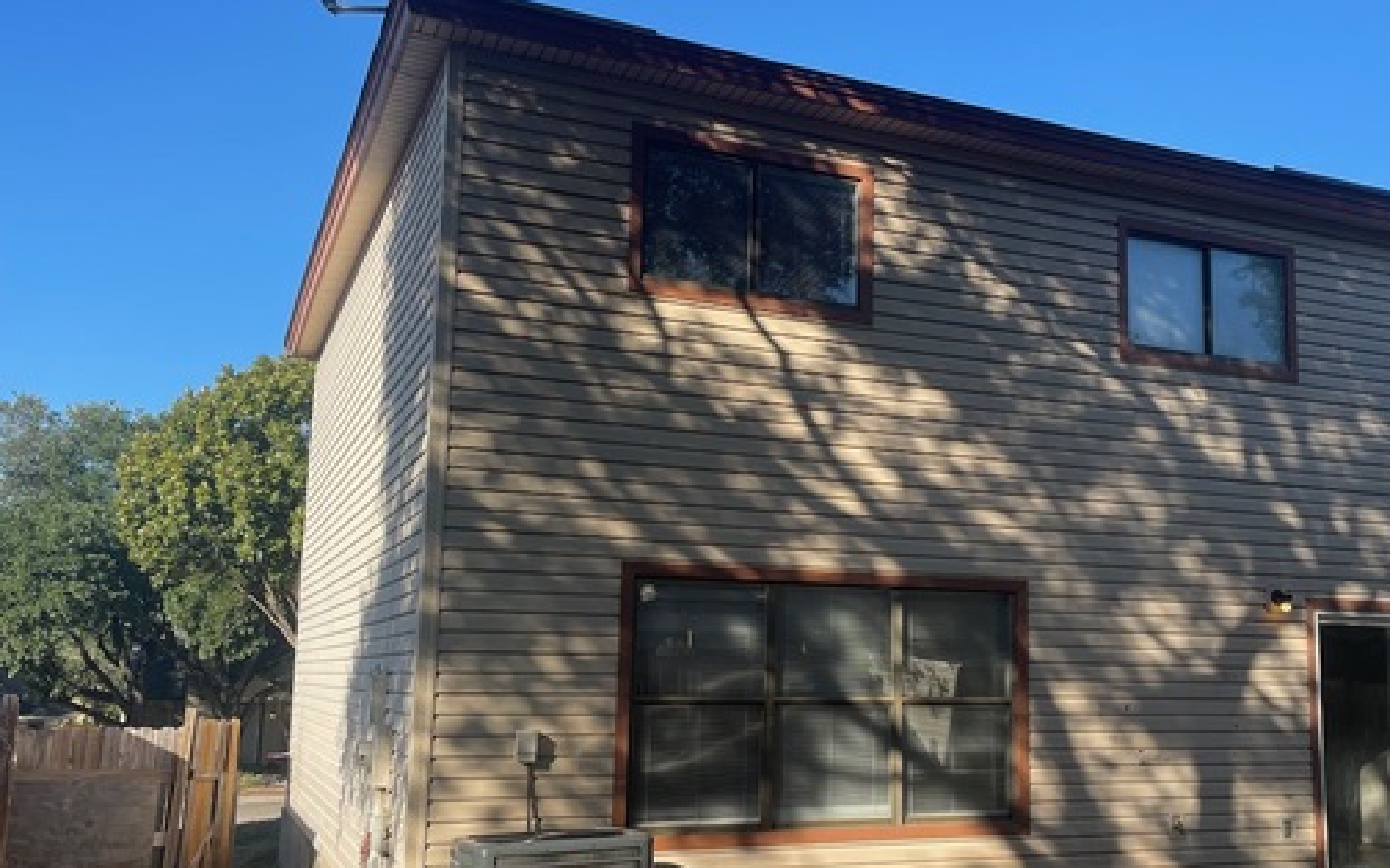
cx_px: 814
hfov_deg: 55.0
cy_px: 482
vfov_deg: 36.2
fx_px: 1326
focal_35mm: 35
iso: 32
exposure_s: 1/1531
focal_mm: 4.2
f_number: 1.6
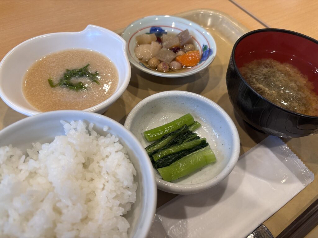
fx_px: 239
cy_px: 119
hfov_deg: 67.3
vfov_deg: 53.1
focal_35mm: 26
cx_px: 159
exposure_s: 1/100
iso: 80
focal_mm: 5.96
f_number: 1.6
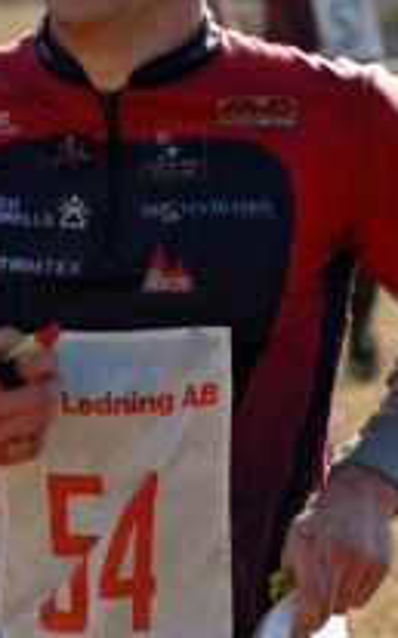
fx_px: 15426
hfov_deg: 1.5
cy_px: 663
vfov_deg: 2.4
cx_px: 63
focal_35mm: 887
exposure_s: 1/800
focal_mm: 150
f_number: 7.1
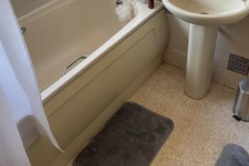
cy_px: 36
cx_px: 150
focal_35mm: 45
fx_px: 311
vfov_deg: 29.3
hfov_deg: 43.3
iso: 40
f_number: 1.6
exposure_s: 1/100
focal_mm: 4.2
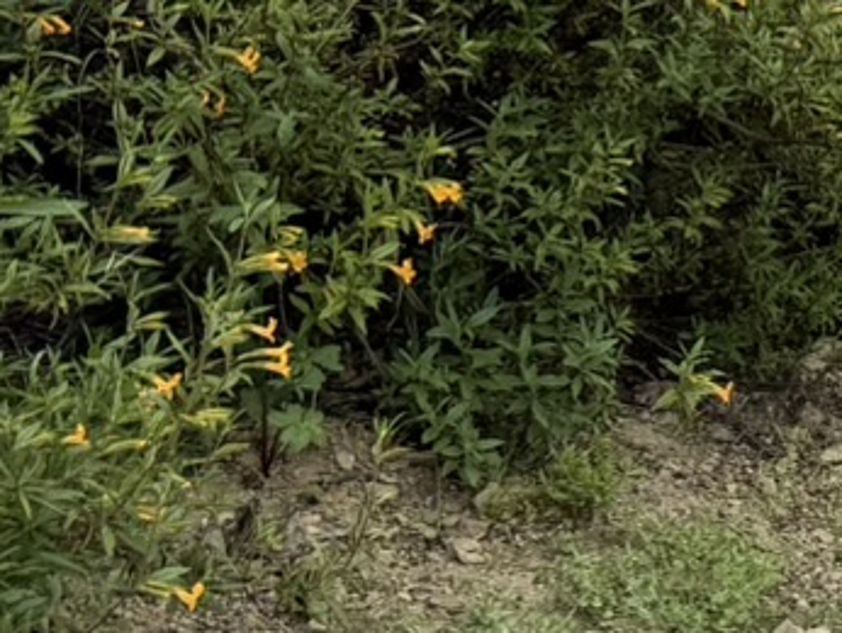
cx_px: 2482
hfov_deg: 10.3
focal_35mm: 142
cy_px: -355
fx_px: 3456
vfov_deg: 10.1
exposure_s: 1/4167
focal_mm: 6.76
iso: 80
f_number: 1.78
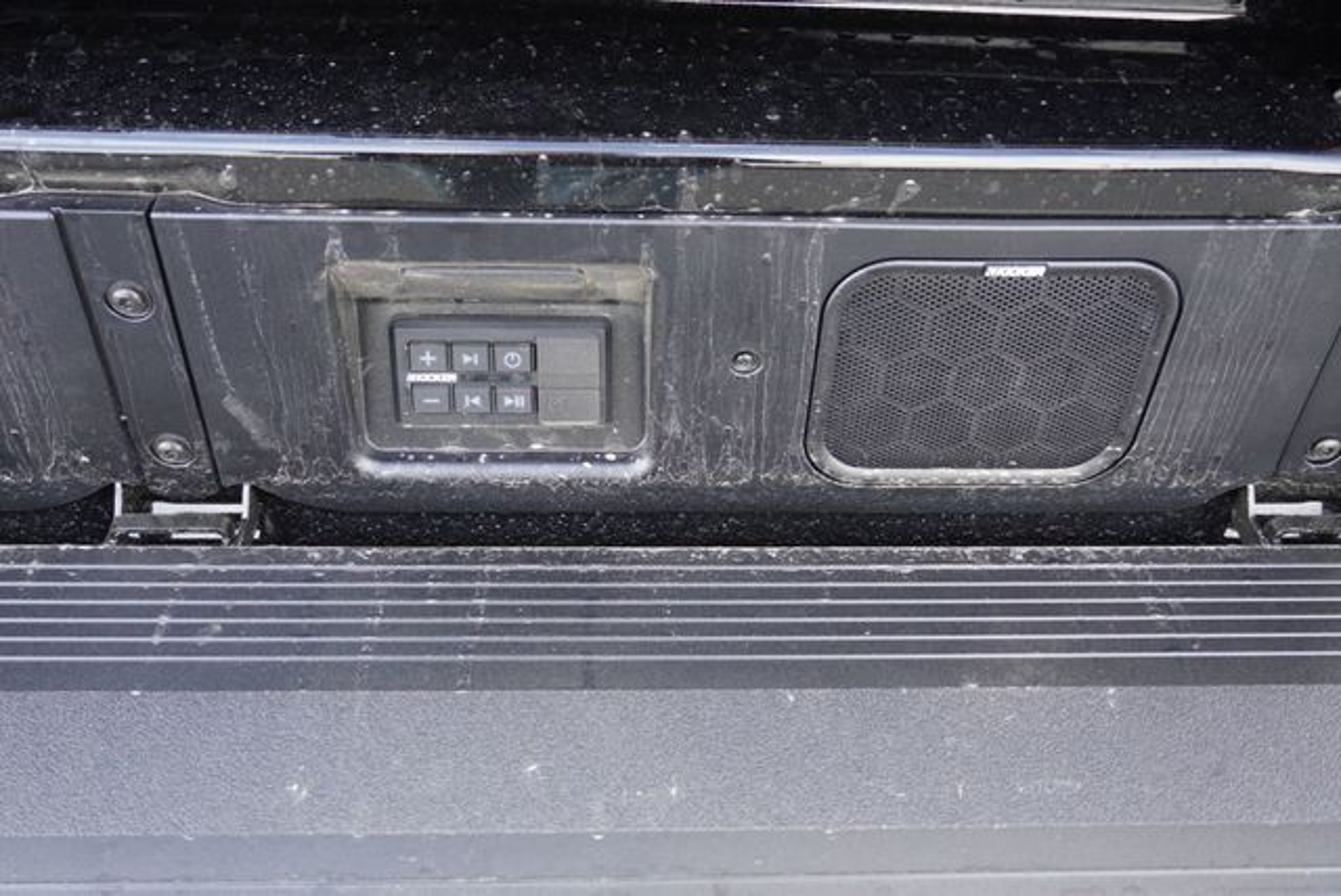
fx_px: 1230
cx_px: 670
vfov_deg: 40.0
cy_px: 448
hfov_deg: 57.2
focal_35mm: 33
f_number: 4
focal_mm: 22
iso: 1000
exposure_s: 1/160
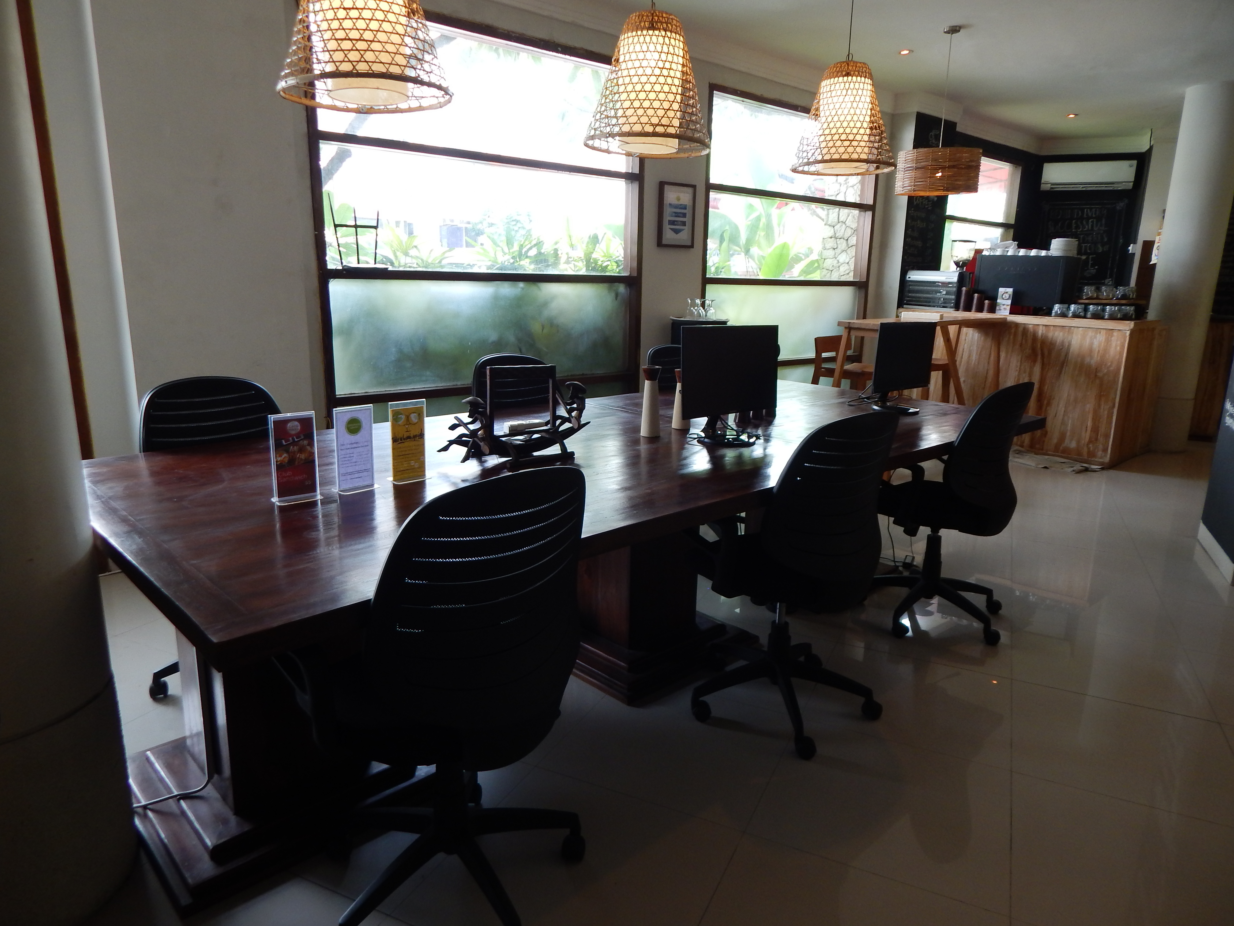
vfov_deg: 61.1
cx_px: 617
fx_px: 784
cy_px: 463
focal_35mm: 22
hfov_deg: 76.4
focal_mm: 4
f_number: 3
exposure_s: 1/30
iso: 125
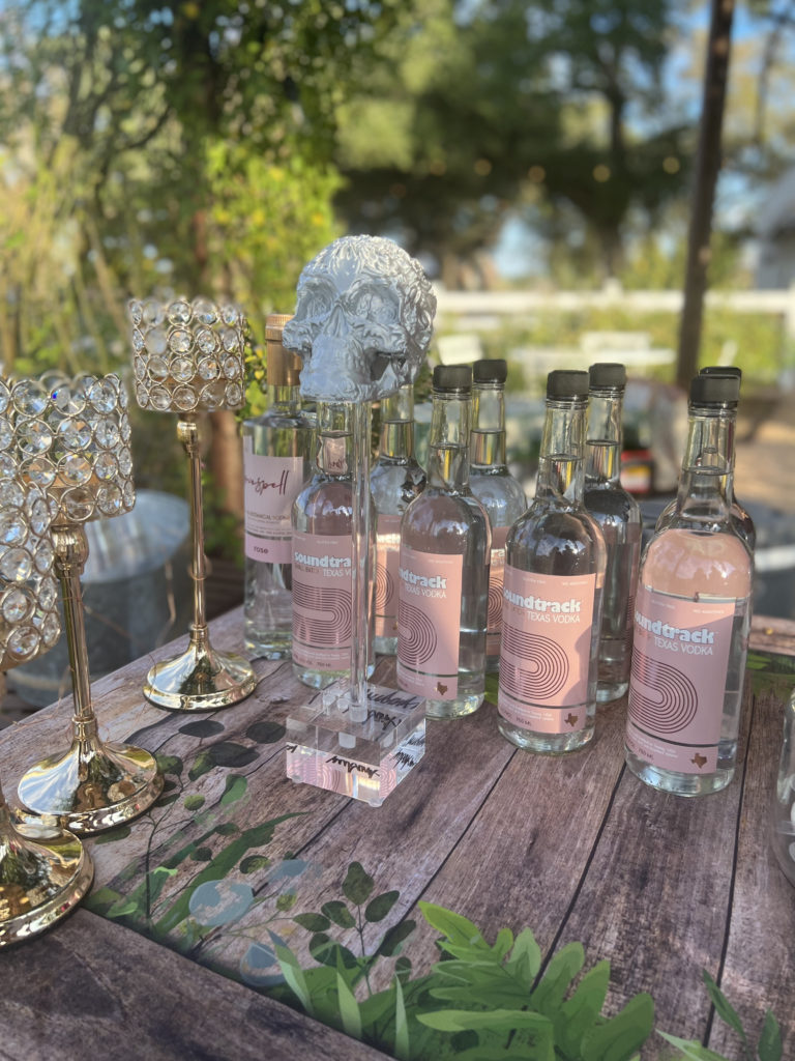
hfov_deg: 53.1
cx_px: 398
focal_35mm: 26
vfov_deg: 67.3
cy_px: 530
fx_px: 796
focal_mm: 5.7
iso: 50
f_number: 1.5
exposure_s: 1/808
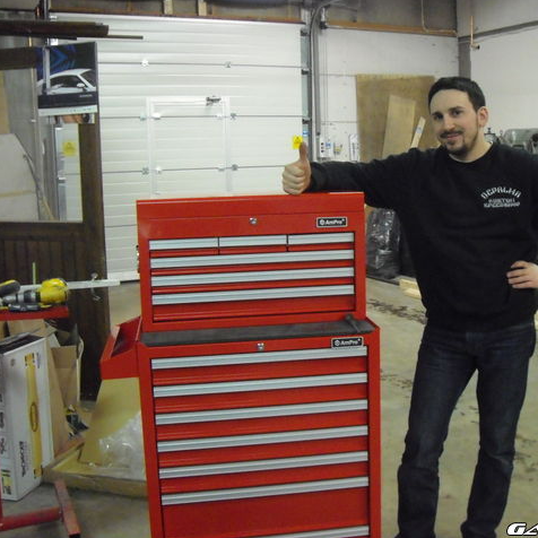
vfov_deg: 38.3
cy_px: 269
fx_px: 774
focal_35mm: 44
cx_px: 339
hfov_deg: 38.1
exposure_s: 1/30
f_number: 2.7
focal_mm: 6.2
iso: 800
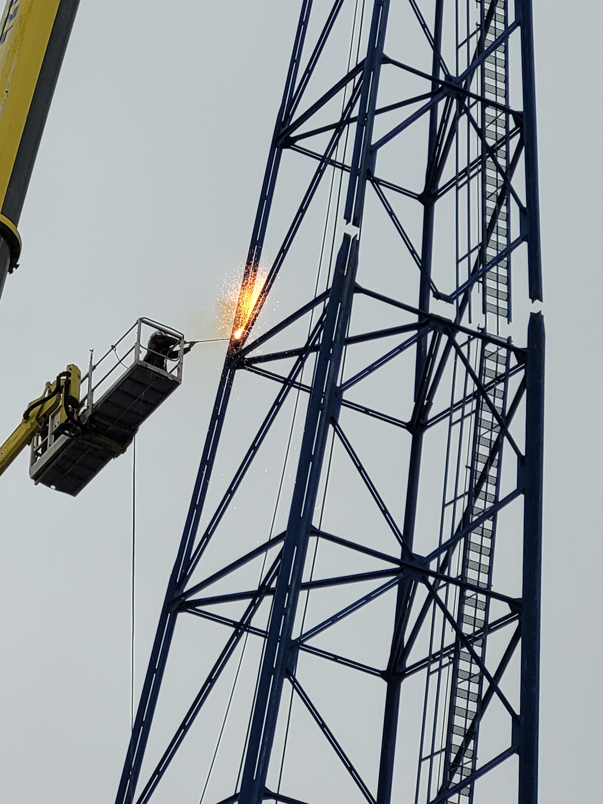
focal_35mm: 77
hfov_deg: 19.1
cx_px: 302
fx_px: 1788
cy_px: 402
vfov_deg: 25.3
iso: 25
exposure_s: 1/276
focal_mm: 7.12
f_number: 2.4
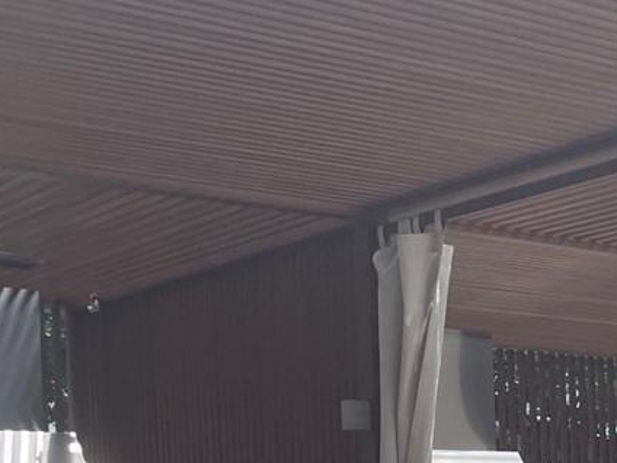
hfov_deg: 17.5
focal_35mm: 98
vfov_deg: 14.4
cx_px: 984
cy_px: 617
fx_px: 1747
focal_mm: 4.2
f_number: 1.6
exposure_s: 1/1595
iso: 32
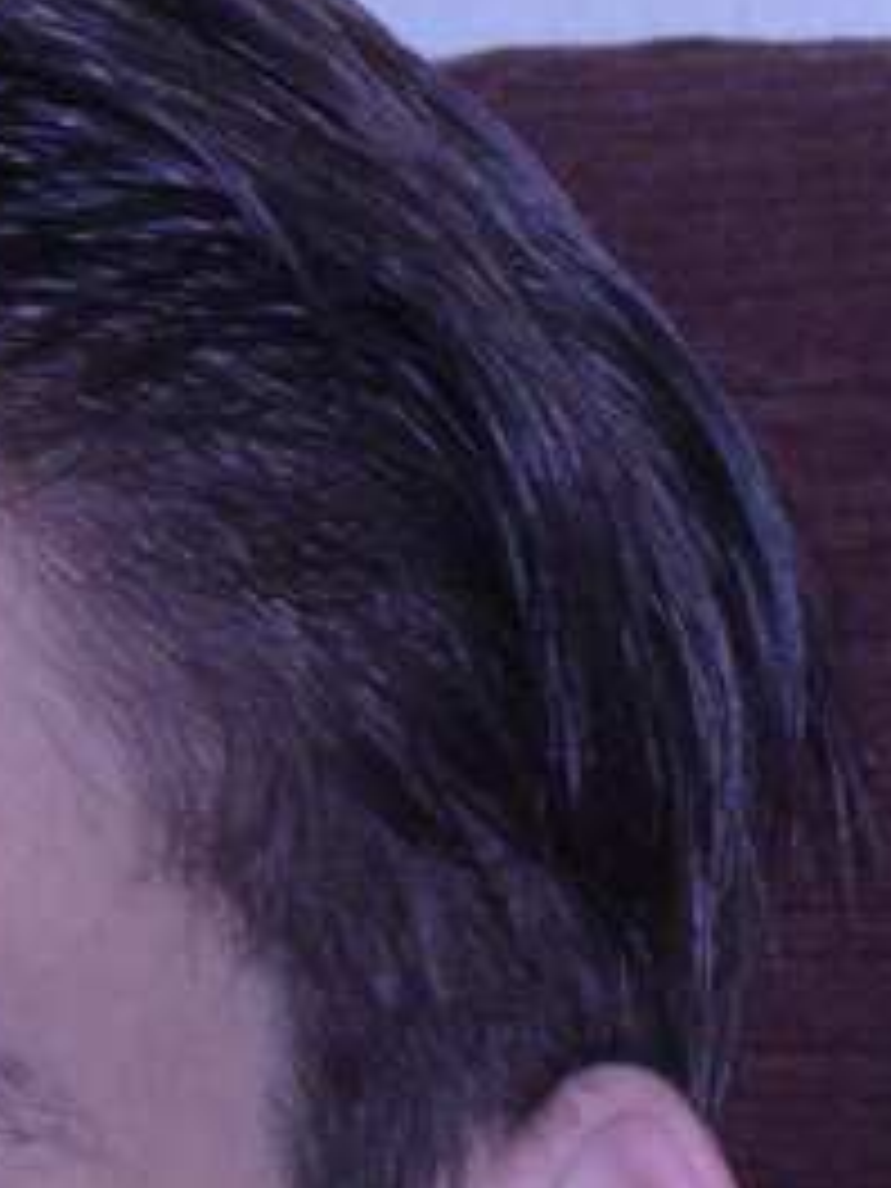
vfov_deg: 3.0
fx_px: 22960
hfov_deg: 2.2
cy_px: 1782
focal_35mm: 669
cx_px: -202
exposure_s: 1/60
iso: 200
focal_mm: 24.3
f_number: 3.9
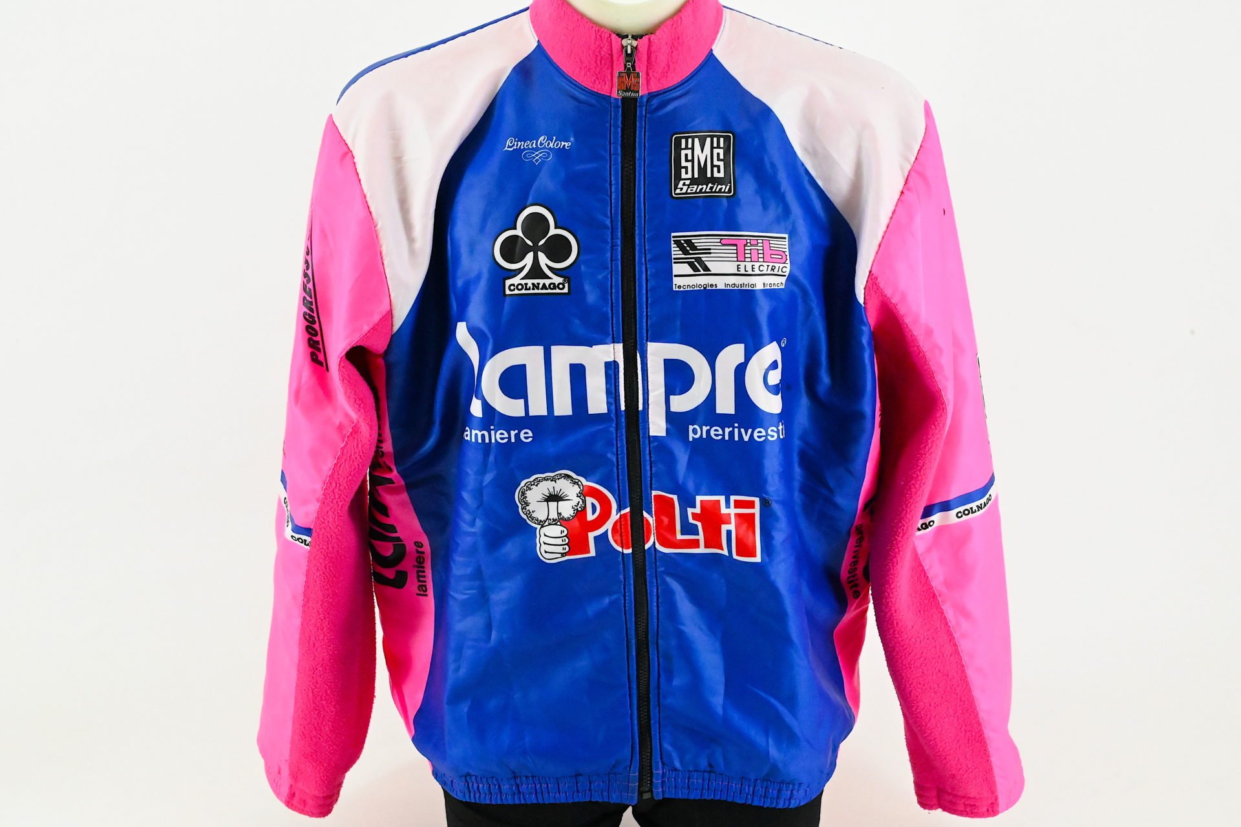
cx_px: 620
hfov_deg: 28.9
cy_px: 414
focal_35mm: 70
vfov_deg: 19.4
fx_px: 2412
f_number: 16
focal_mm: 70
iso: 22800
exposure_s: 1/400
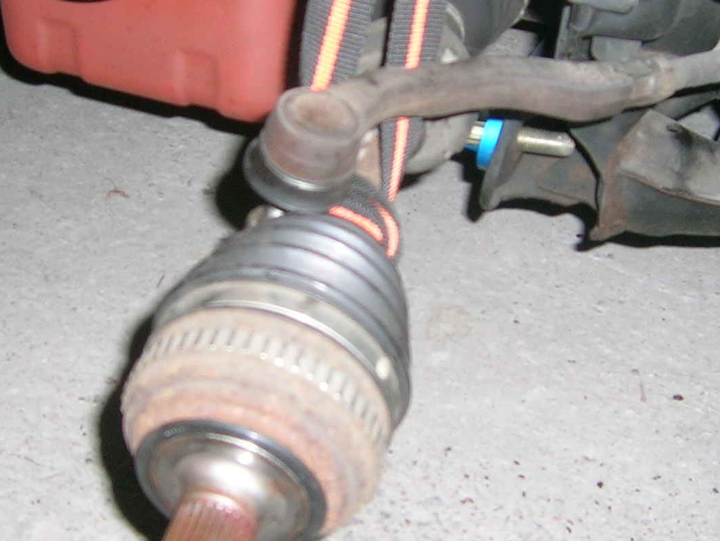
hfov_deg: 28.6
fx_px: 1415
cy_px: 261
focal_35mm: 68
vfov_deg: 21.6
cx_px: 369
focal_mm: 5.4
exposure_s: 1/60.1
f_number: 2.8
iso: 74
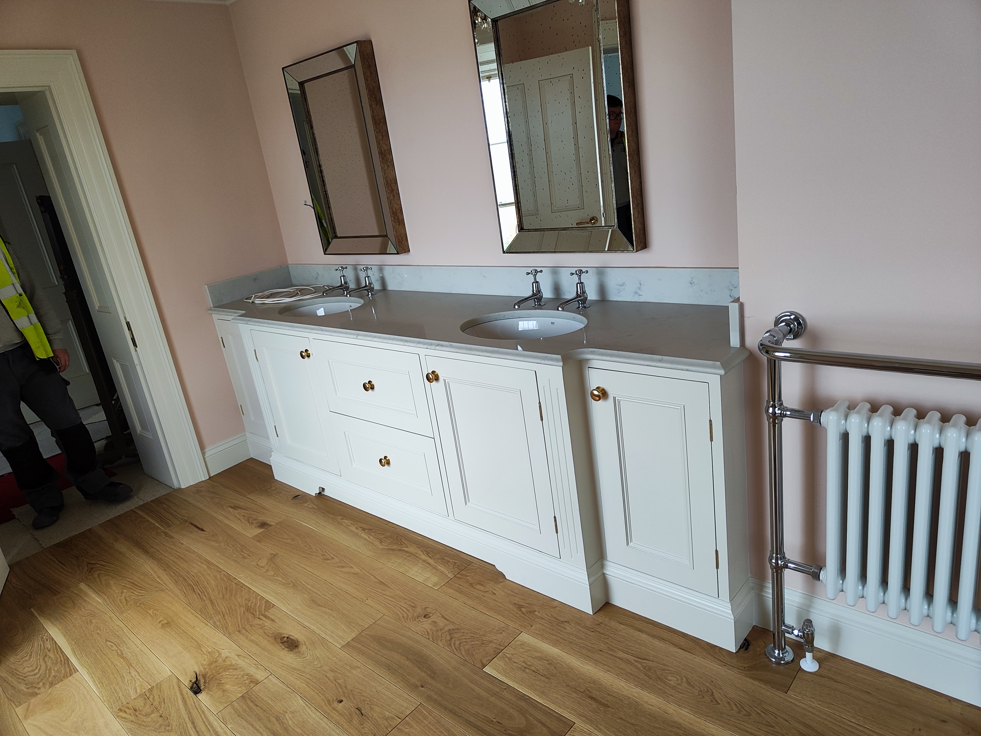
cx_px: 490
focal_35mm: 23
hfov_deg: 73.9
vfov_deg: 58.9
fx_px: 652
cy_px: 368
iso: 245
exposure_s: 1/100
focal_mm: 5.59
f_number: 1.88
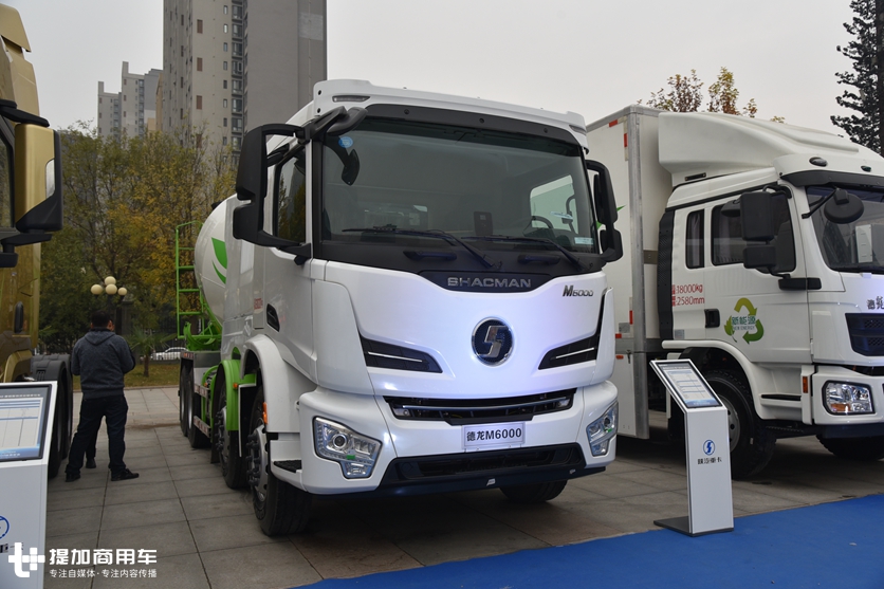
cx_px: 442
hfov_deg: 61.9
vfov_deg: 43.6
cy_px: 294
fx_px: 736
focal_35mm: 30
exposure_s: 1/160
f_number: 6.3
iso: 400
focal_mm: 30
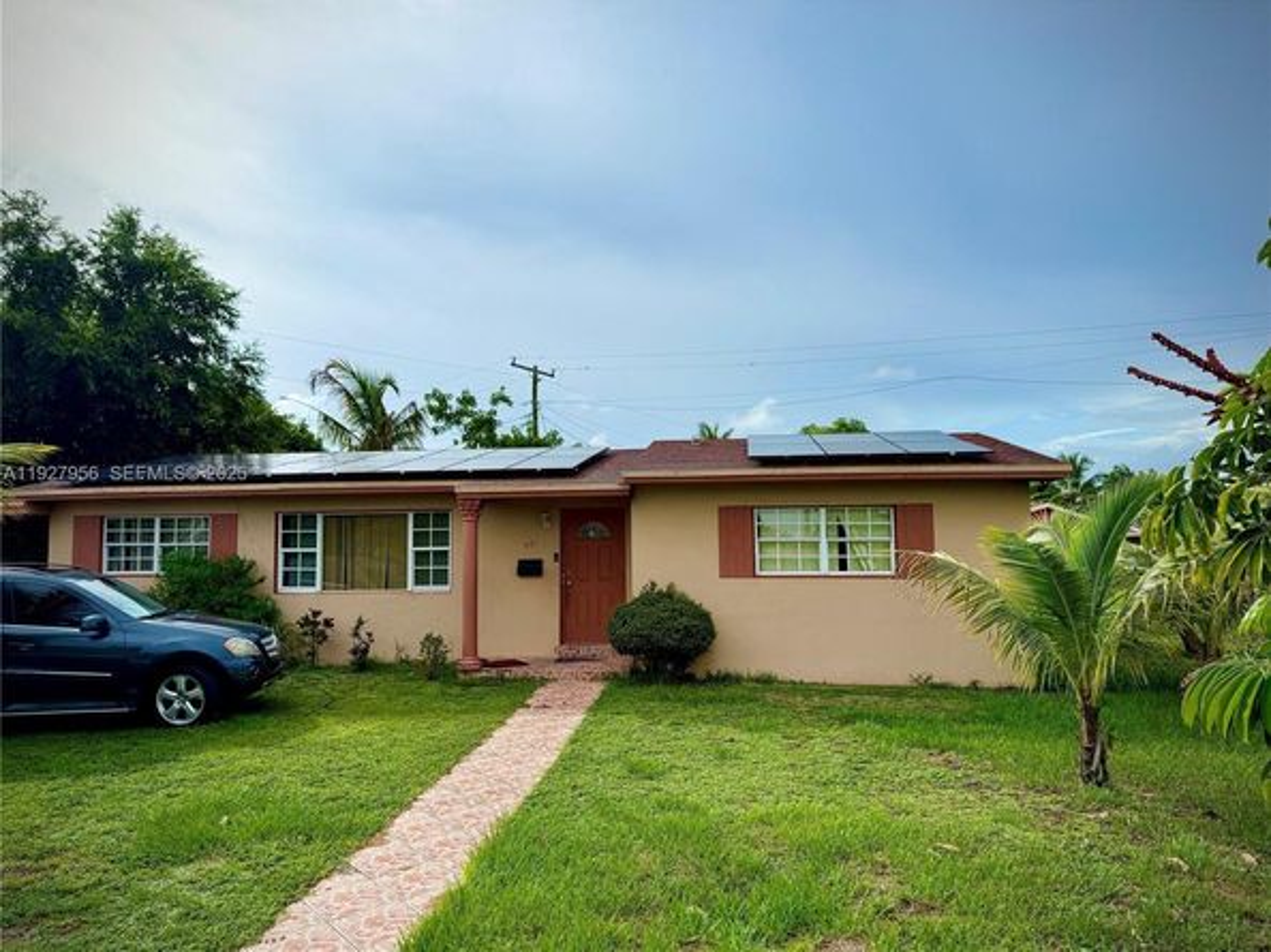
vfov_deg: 56.8
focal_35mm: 24
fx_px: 881
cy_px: 476
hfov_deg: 71.6
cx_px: 636
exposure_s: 1/5319
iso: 80
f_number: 1.78
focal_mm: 6.76
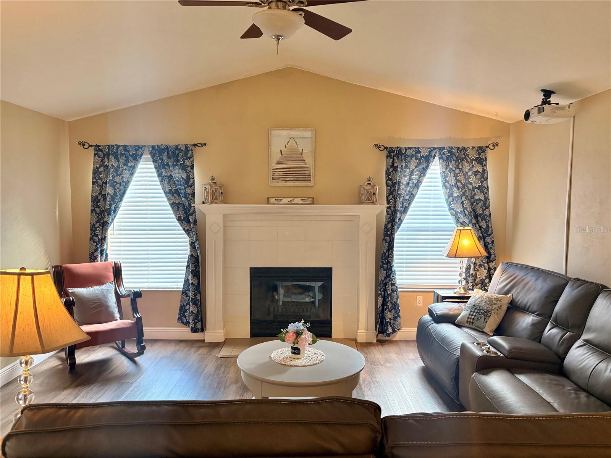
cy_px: 229
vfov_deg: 53.1
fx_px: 459
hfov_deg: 67.3
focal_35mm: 26
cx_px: 306
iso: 250
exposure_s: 1/60
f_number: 1.6
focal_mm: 5.96
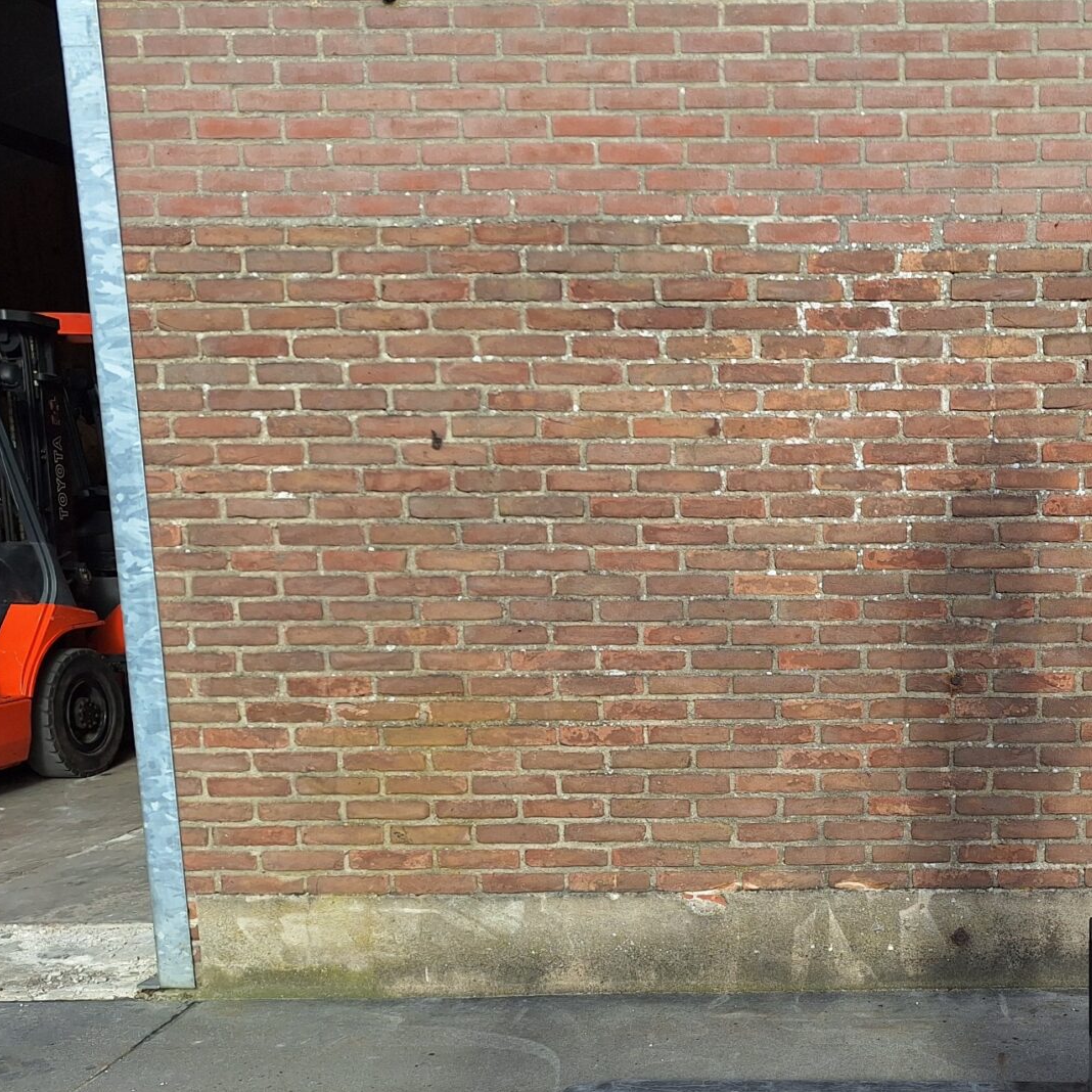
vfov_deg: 42.2
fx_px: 1392
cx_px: 955
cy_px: 735
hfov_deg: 40.1
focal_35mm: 39
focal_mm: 5.54
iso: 40
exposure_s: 1/625
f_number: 1.8
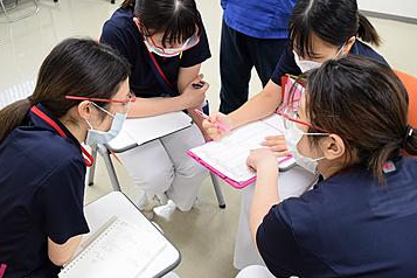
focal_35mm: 37
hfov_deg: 51.9
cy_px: 127
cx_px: 201
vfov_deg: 35.9
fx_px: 429
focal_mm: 22
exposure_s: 1/30
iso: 560
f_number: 7.1
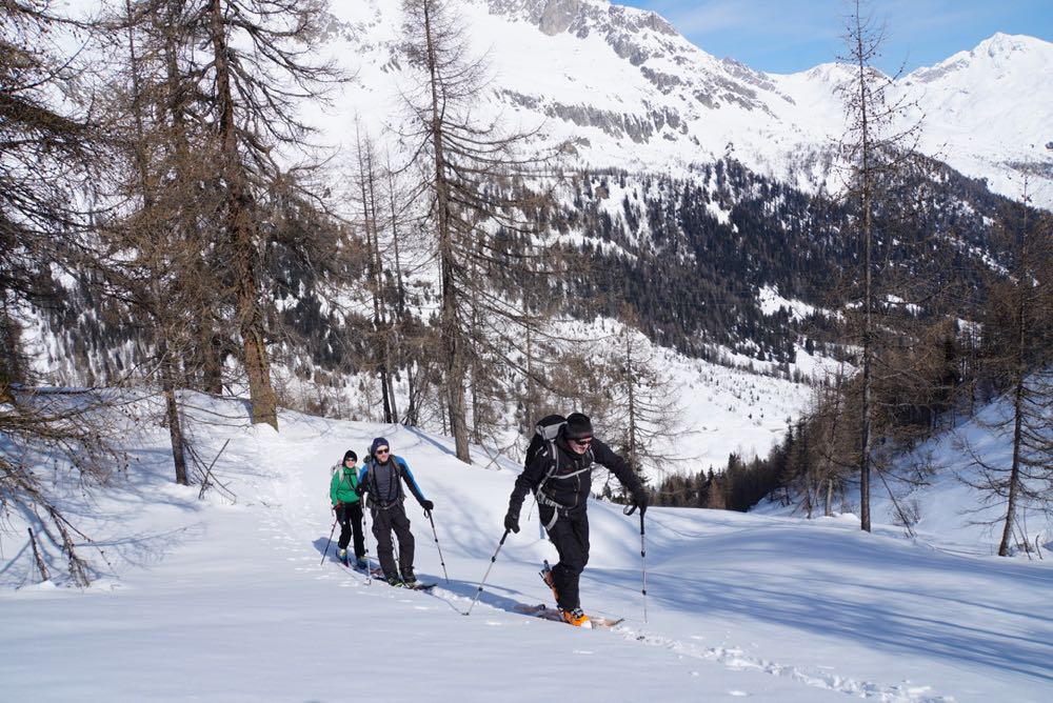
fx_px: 834
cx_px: 526
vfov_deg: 45.7
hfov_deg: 64.5
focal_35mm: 28
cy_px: 352
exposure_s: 1/250
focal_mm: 19
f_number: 11
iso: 100
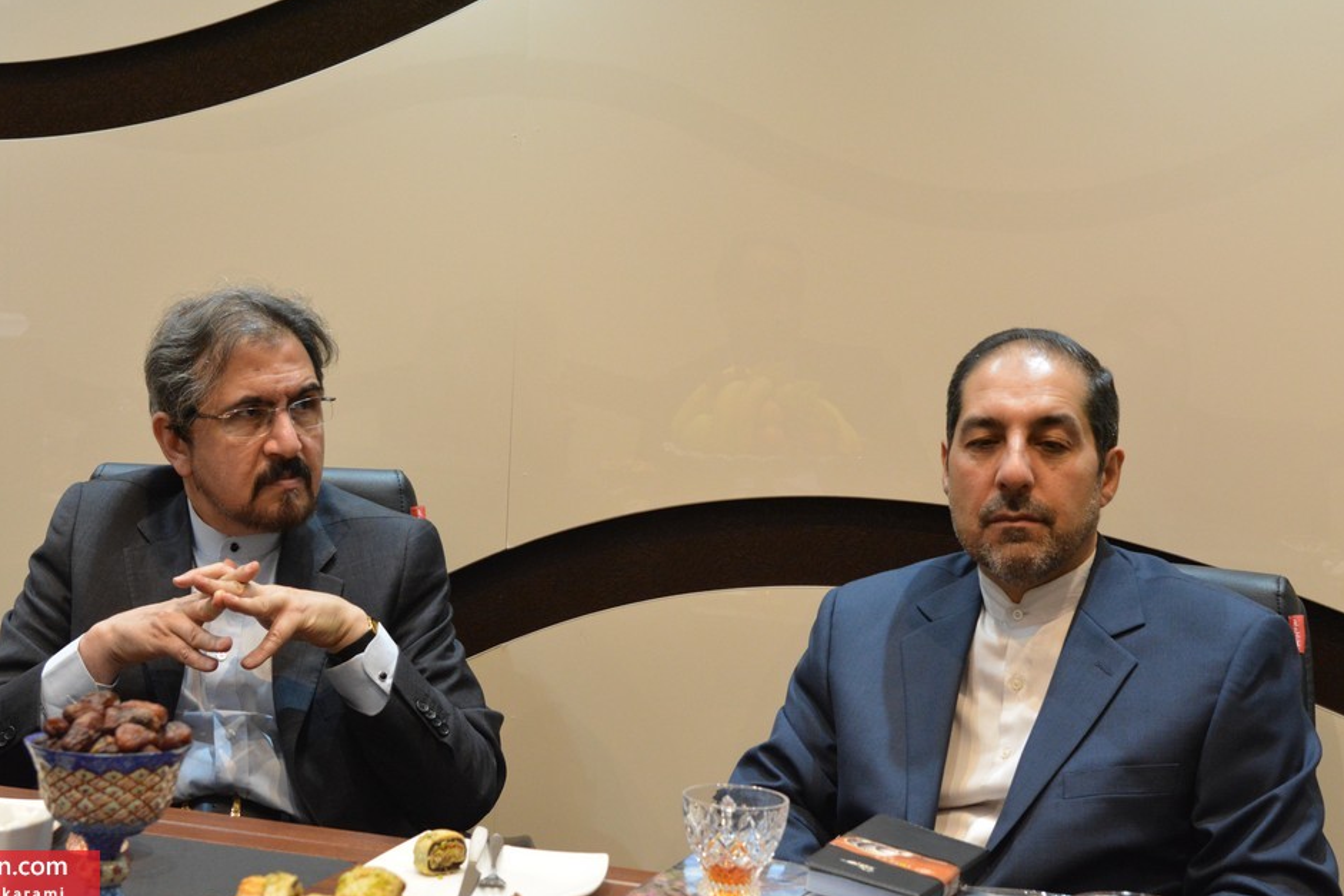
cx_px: 637
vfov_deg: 21.9
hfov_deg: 32.4
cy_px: 427
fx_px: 2315
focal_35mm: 62
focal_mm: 38
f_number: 5
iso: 2500
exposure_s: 1/100
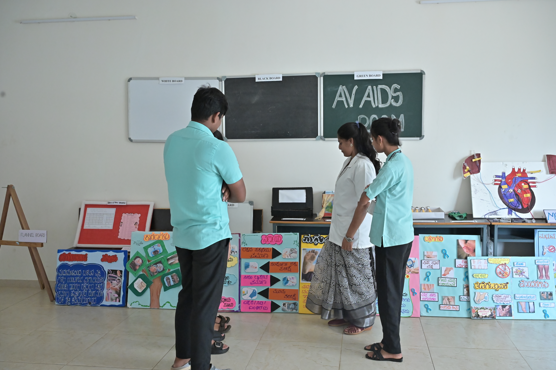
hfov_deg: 53.2
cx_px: 278
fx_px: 556
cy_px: 185
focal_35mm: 36
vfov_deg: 36.8
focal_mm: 36
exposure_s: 1/160
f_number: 7.1
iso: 6400
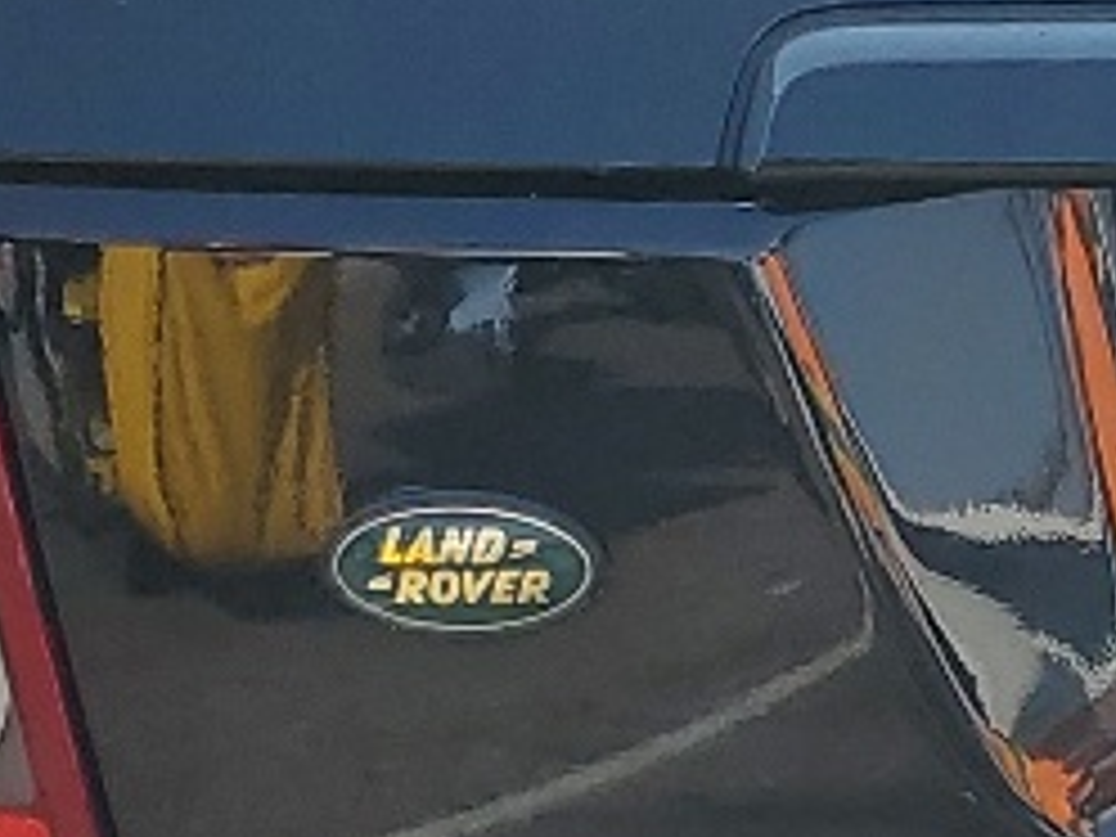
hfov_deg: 10.9
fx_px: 5416
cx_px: 2084
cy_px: 292
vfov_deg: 8.8
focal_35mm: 168
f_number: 1.5
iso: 50
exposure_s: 1/1429
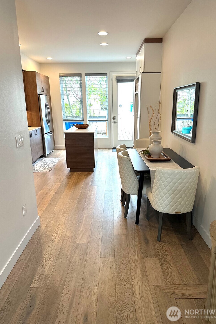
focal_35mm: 25
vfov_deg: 71.5
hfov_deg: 51.3
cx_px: 114
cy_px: 162
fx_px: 225
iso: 125
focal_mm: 6.86
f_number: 1.78
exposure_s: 1/120
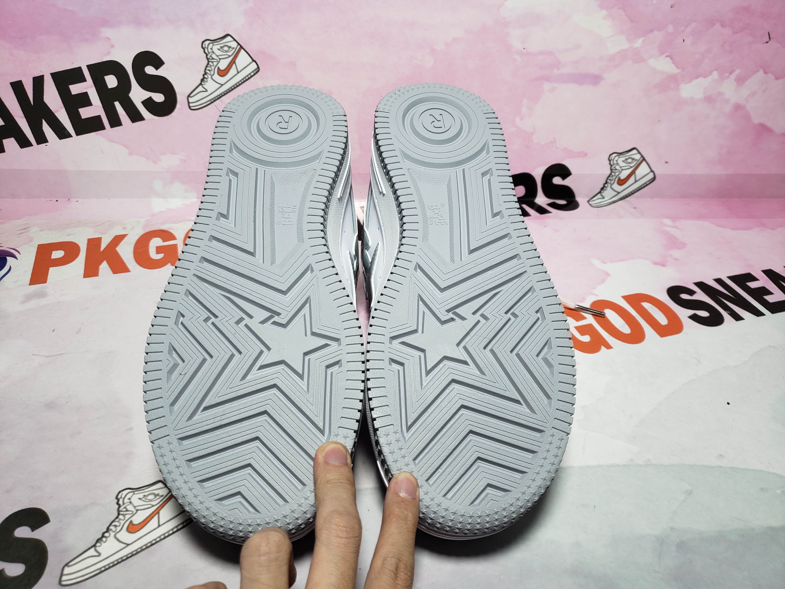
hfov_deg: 67.3
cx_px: 392
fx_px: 590
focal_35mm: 26
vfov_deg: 53.1
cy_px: 294
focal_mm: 4.3
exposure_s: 1/487
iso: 50
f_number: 1.5
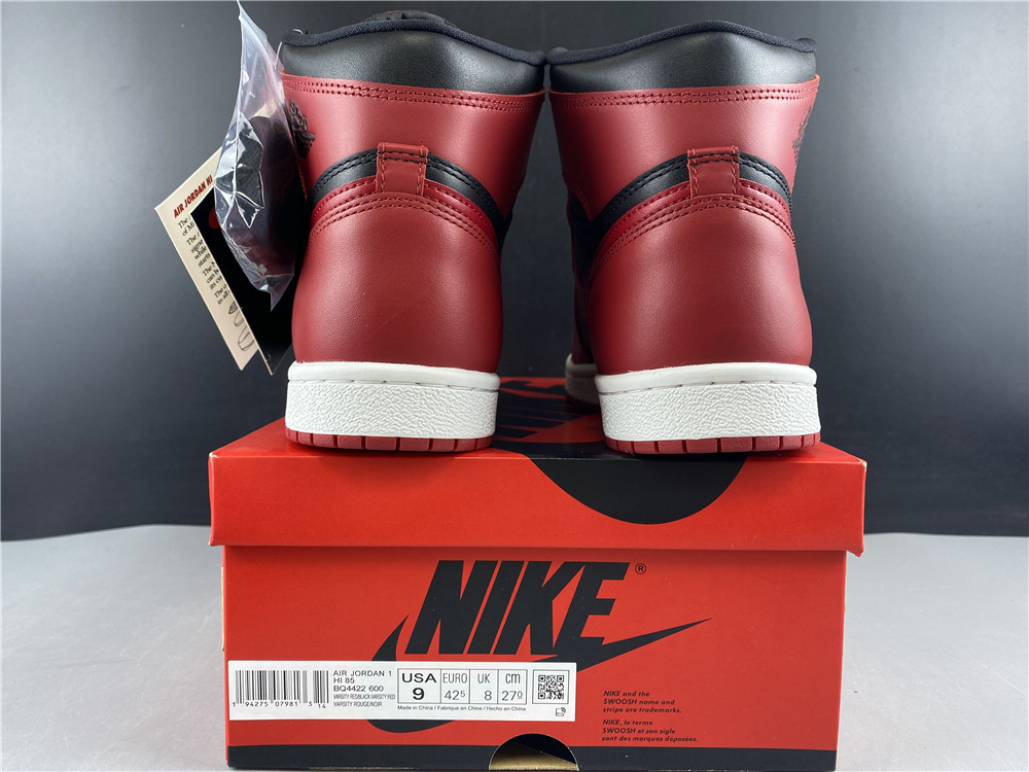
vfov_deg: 53.1
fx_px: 773
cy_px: 386
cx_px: 514
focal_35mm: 26
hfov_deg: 67.3
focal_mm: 4.25
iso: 64
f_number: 1.8
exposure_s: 1/50
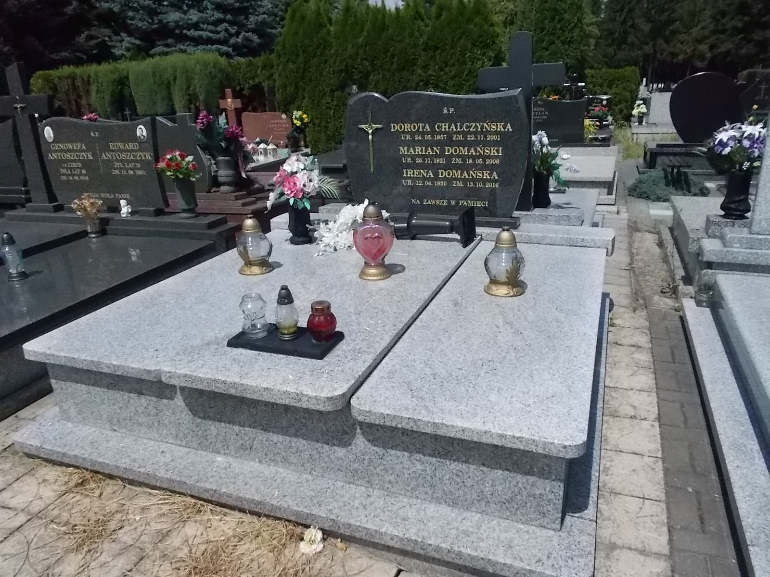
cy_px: 288
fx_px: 578
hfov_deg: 67.3
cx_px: 385
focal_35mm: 26
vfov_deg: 53.1
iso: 400
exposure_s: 1/1250
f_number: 8
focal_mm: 4.6
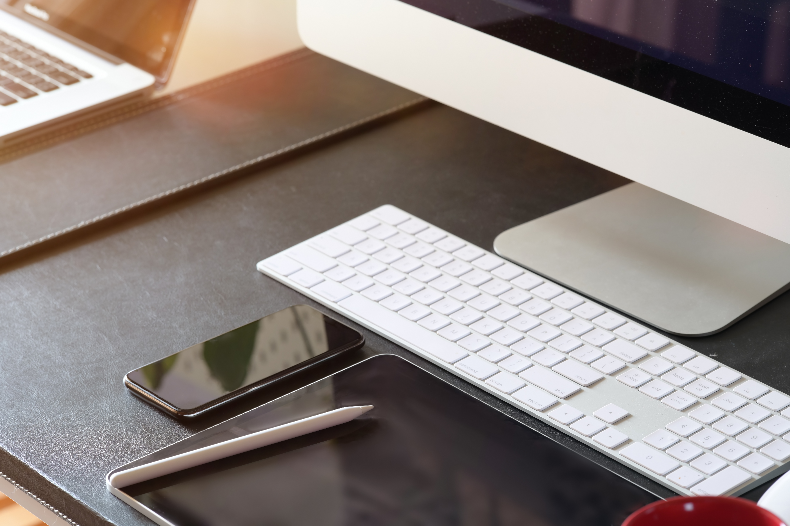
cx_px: 395
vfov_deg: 13.0
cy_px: 263
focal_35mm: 105
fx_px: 2304
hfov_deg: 19.5
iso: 200
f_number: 9
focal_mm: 105
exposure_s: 2
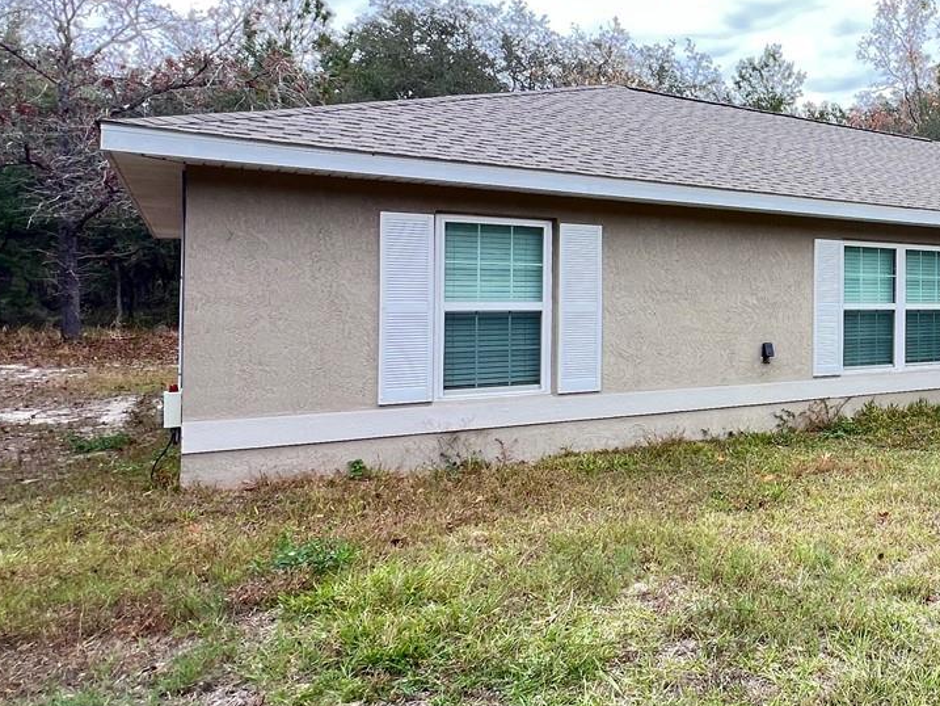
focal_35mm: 29
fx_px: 788
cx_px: 907
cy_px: 291
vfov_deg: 48.0
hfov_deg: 51.4
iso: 32
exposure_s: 1/99
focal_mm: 1.57
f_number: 1.8
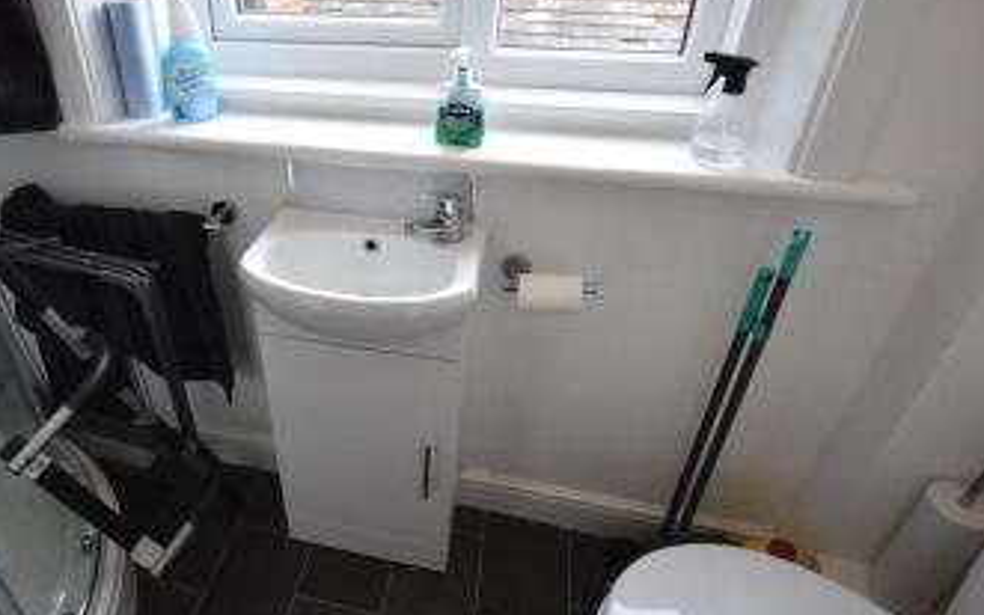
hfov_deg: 78.0
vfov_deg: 54.8
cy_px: 260
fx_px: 590
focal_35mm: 22
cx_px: 360
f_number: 4
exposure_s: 1/60
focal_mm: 10
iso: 500
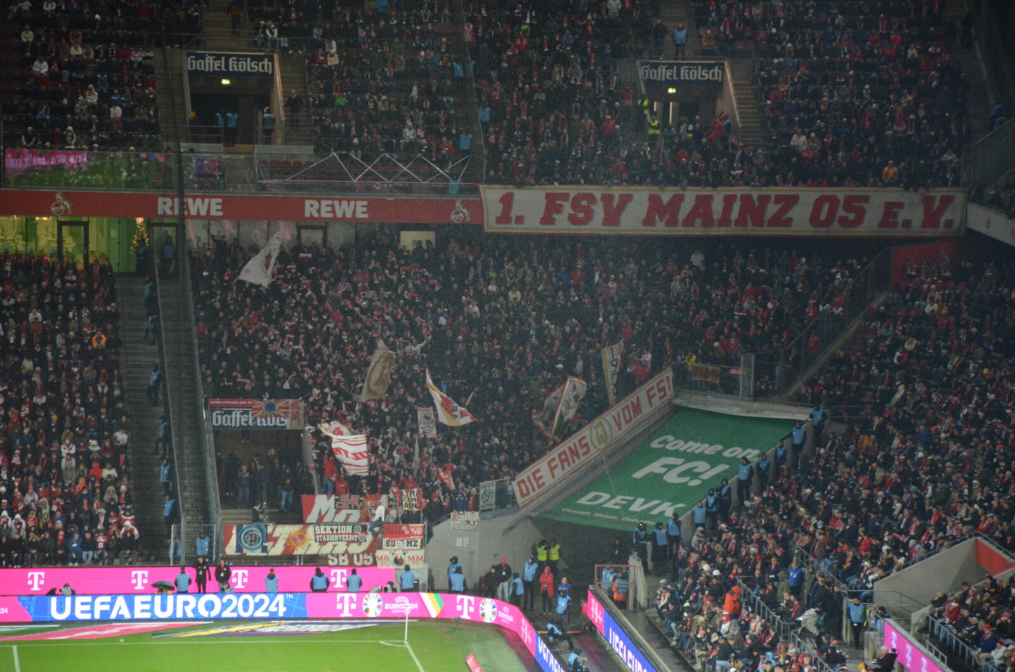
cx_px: 508
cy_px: 336
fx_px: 4432
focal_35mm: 158
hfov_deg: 13.1
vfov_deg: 8.7
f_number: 5.6
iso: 1600
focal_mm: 105
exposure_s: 1/125
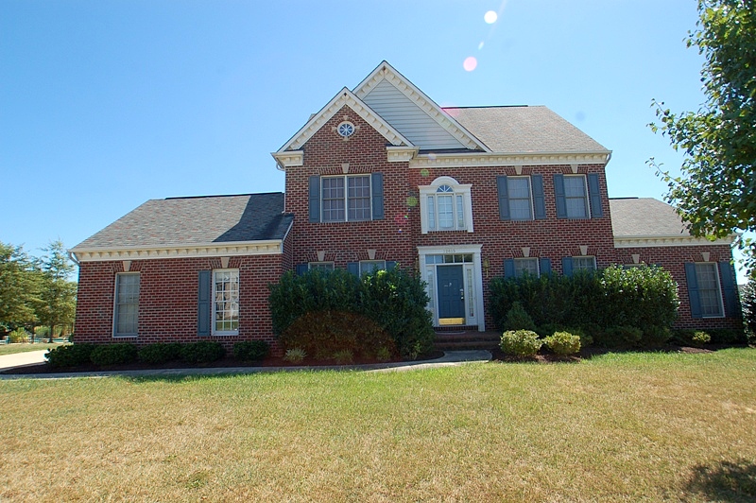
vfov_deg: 72.0
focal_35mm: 16
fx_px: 346
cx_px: 378
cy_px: 252
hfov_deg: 95.0
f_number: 8
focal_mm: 11
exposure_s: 1/250
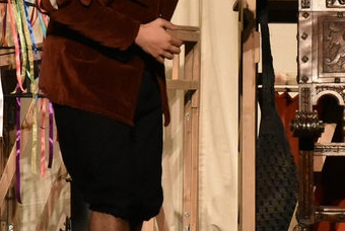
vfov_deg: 3.0
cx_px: 223
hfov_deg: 4.5
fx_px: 4416
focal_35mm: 460
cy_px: 82
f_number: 5.6
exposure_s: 1/125
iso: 4500
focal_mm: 116
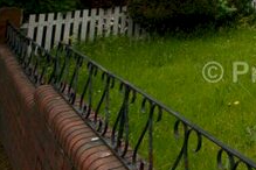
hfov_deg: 27.5
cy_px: -82
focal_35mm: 48
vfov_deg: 23.0
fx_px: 341
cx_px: 388
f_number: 8
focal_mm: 10
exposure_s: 1/250
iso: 180
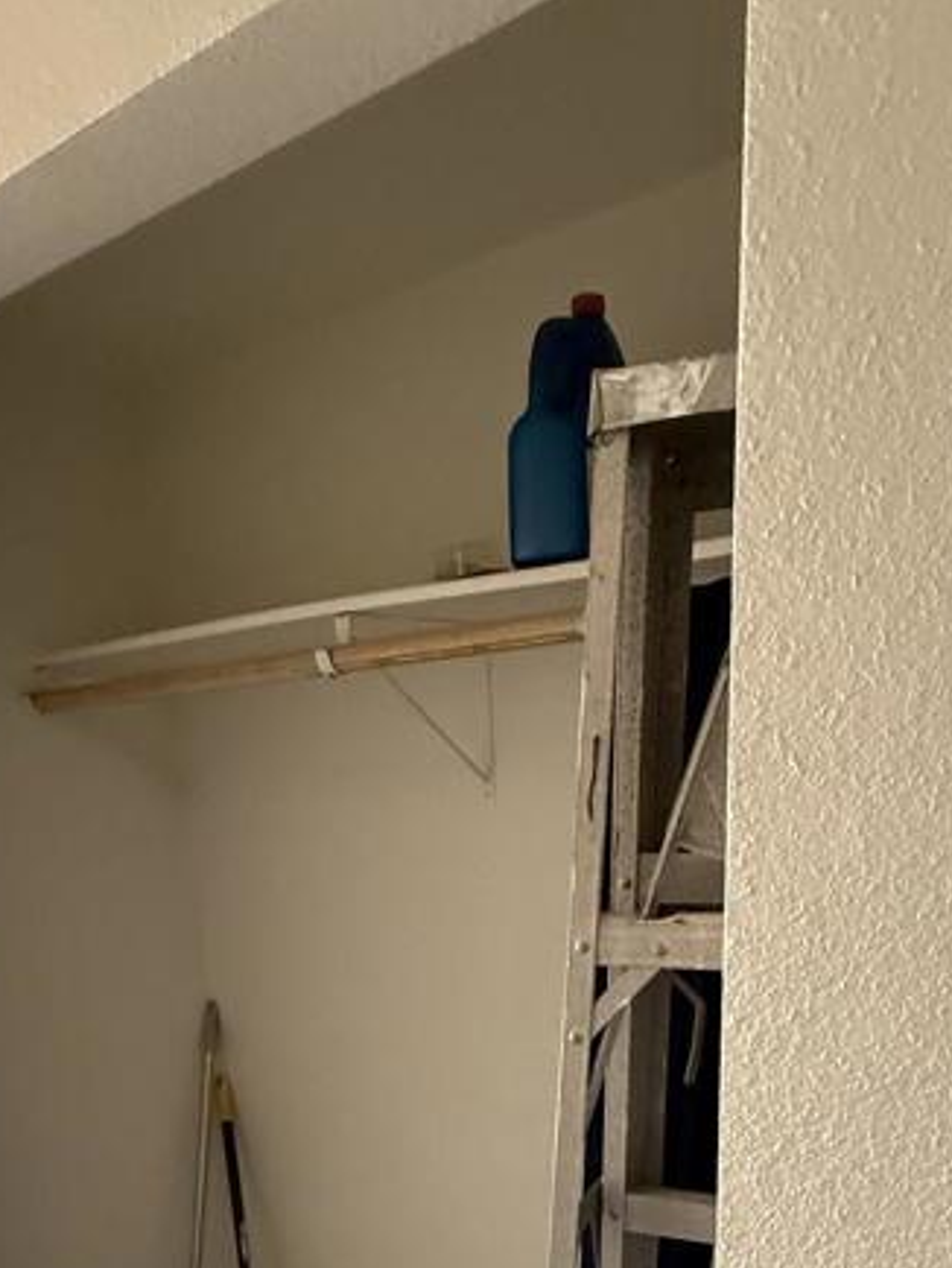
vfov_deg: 45.5
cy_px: 1300
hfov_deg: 42.9
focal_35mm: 33
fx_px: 1209
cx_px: 520
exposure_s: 1/60
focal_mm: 2.22
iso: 1000
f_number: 2.2
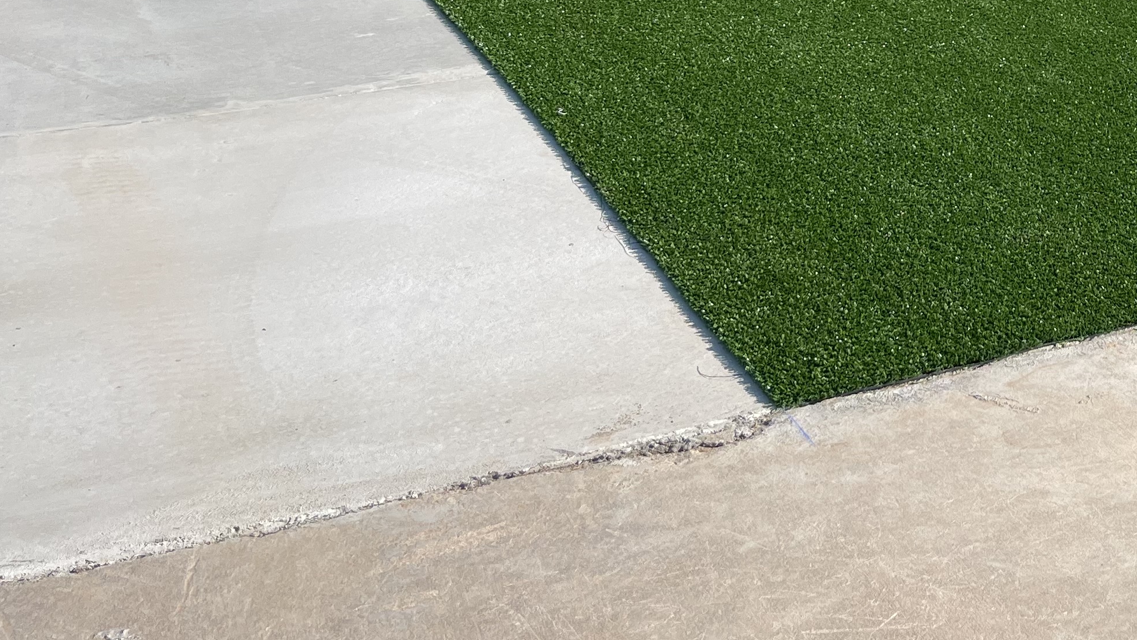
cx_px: 1131
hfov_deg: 34.0
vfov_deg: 20.1
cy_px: -124
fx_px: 1688
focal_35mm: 56
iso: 32
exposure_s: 1/2488
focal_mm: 5.1
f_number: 1.6
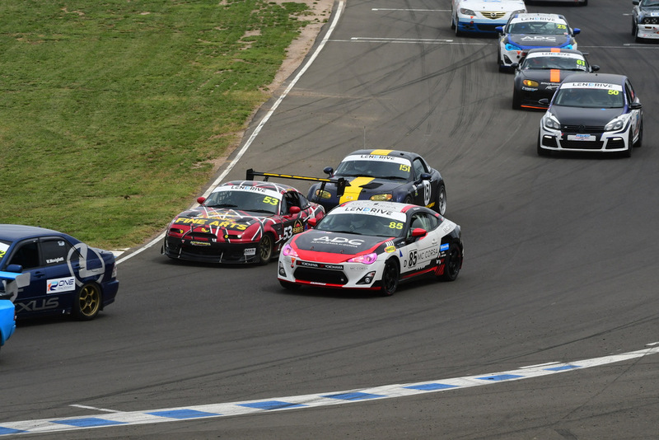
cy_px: 220
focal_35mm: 345
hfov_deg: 6.0
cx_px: 330
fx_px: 6317
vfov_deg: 4.0
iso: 400
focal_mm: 230
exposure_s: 1/640
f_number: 11
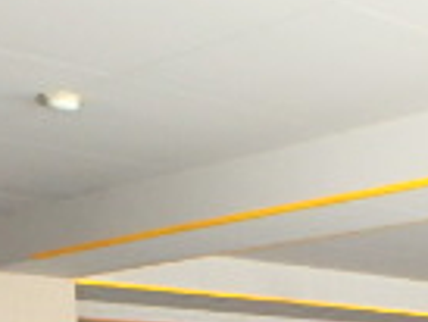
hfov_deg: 18.9
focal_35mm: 98
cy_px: 525
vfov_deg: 13.9
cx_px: 509
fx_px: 1213
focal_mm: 3.7
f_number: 3.5
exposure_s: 1/30
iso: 500
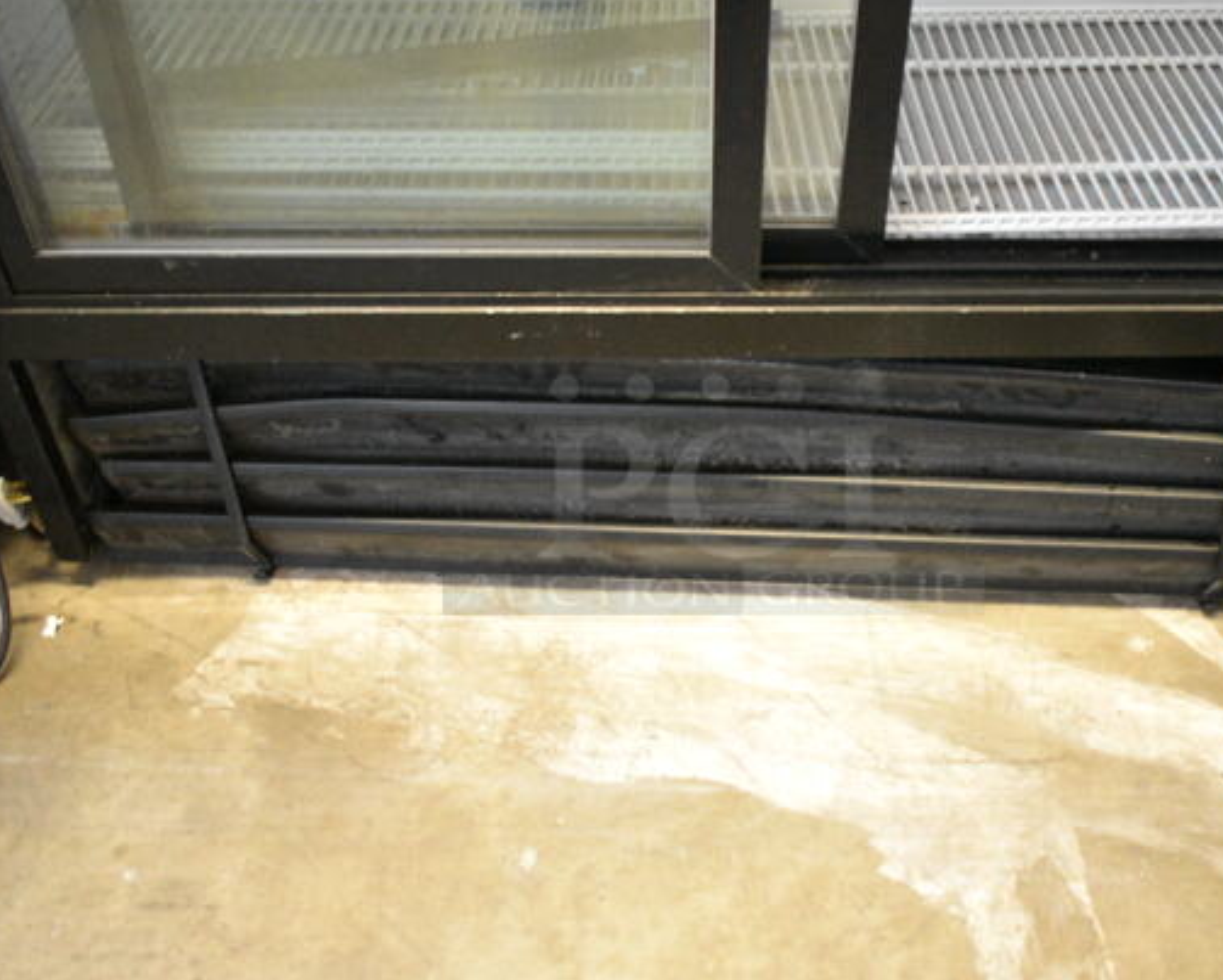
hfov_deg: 44.6
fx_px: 1485
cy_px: 486
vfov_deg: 36.5
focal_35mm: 41
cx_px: 715
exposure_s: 1/80
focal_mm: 24
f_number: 4.5
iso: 6400
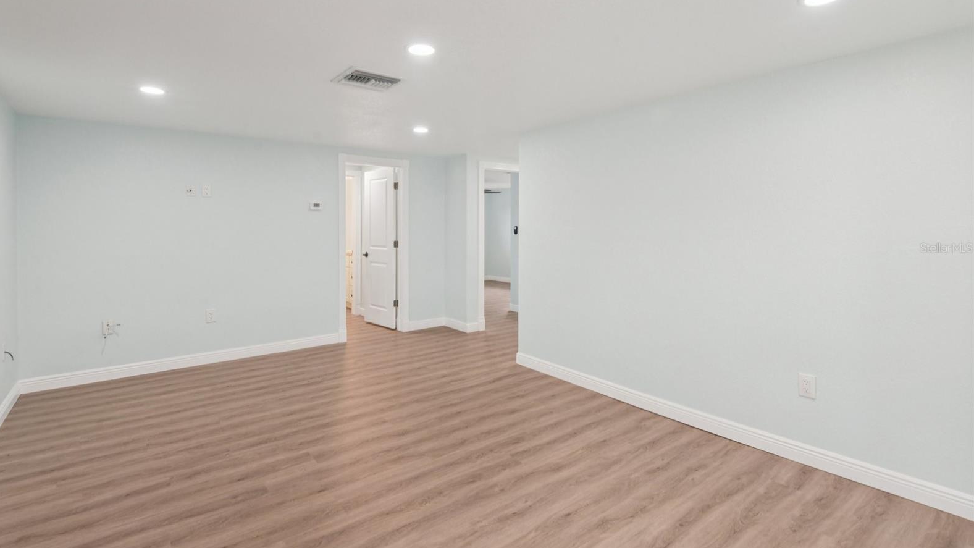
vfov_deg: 63.8
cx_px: 481
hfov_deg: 95.9
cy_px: 248
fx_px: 439
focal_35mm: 17
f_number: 8
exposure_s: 1/20
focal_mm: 16
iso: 400
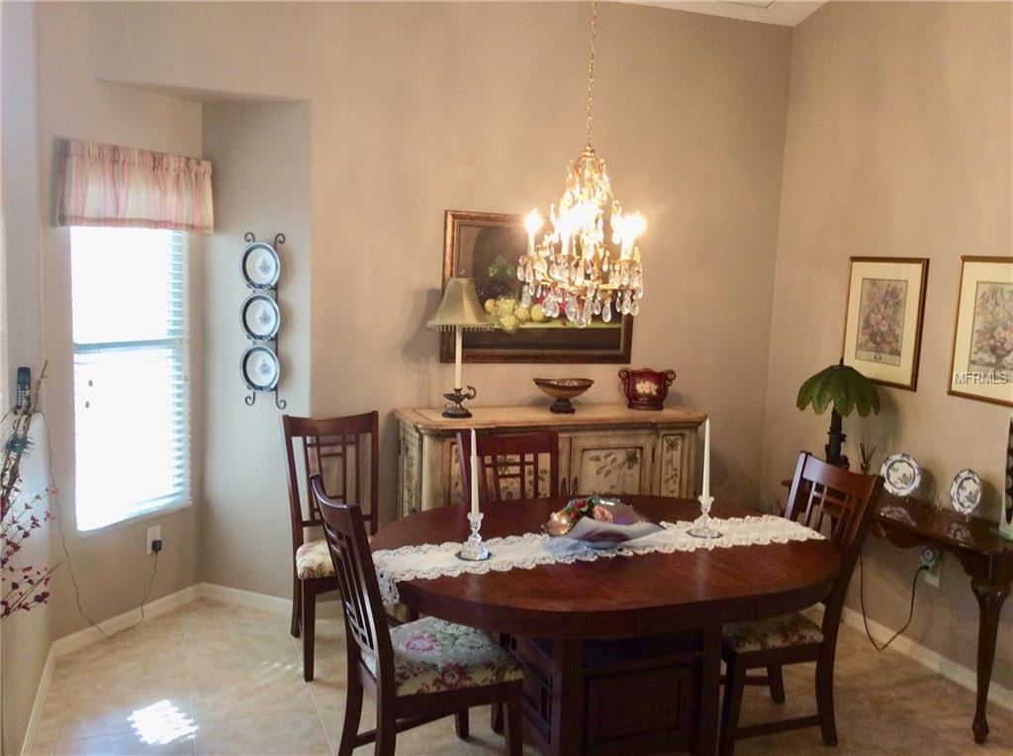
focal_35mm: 32
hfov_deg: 56.9
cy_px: 378
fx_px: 935
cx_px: 506
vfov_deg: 44.0
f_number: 2.4
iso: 50
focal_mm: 3.3
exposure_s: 1/25
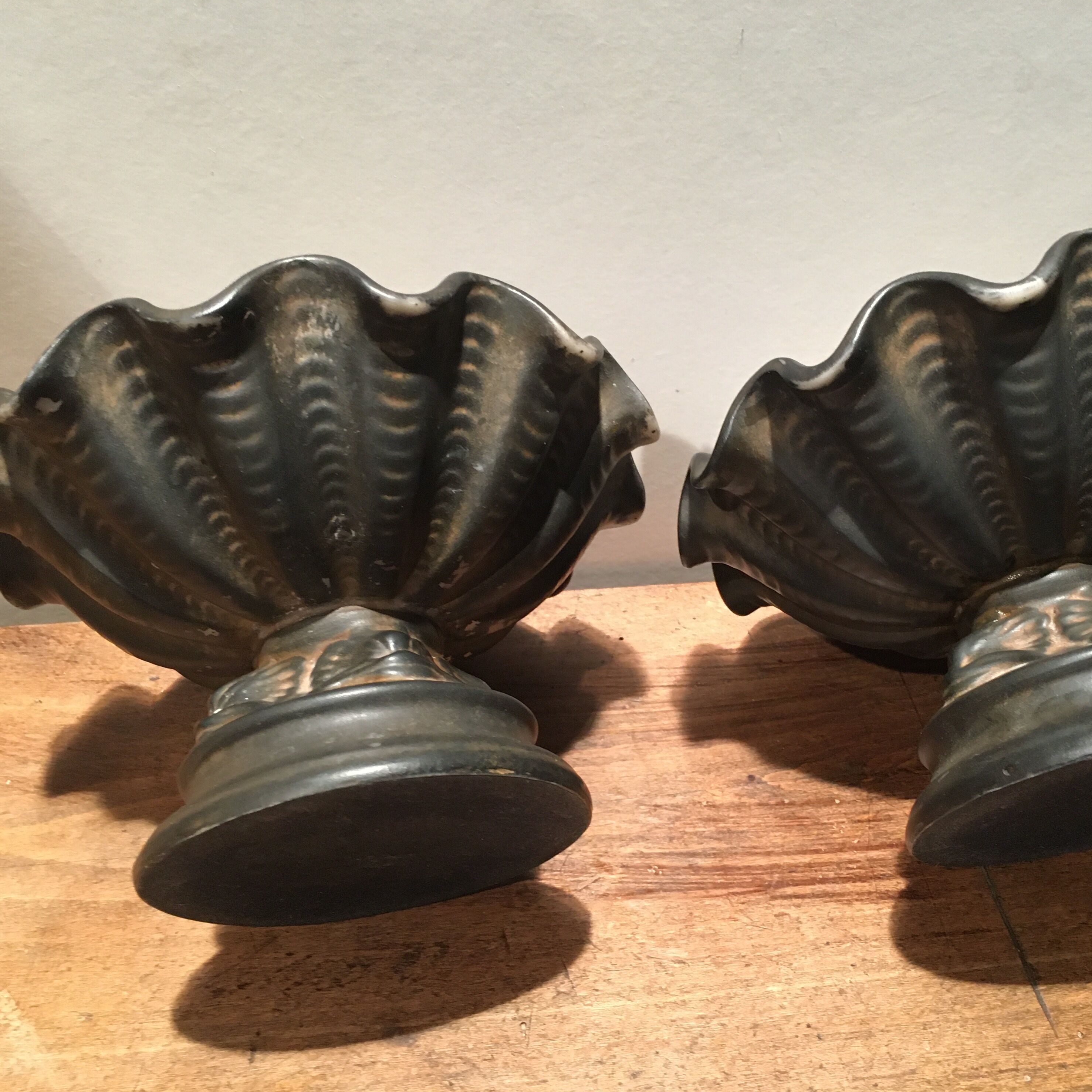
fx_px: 1249
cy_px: 545
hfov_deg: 47.0
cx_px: 633
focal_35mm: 35
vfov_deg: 47.2
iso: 200
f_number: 2.2
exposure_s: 1/20
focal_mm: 4.15
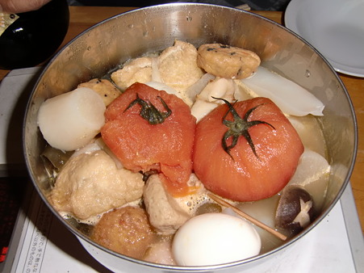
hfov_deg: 54.0
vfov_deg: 41.8
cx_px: 182
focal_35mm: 34
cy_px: 136
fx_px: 357
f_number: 3.6
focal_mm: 6.1
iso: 64
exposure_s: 1/15
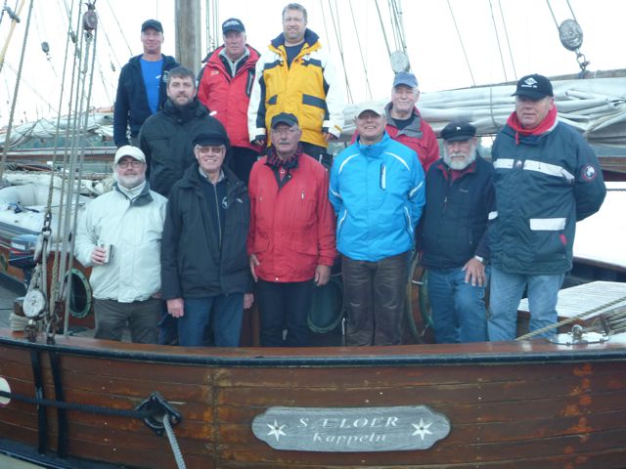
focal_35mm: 38
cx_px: 313
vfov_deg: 37.7
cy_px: 234
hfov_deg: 49.0
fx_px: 687
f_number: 4
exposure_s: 1/30
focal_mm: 6.8
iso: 160
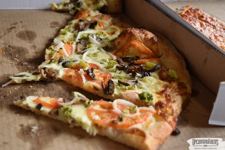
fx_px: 319
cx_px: 112
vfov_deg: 26.5
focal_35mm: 51
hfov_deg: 38.9
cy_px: 75
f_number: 4.5
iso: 450
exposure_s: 1/60
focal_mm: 34
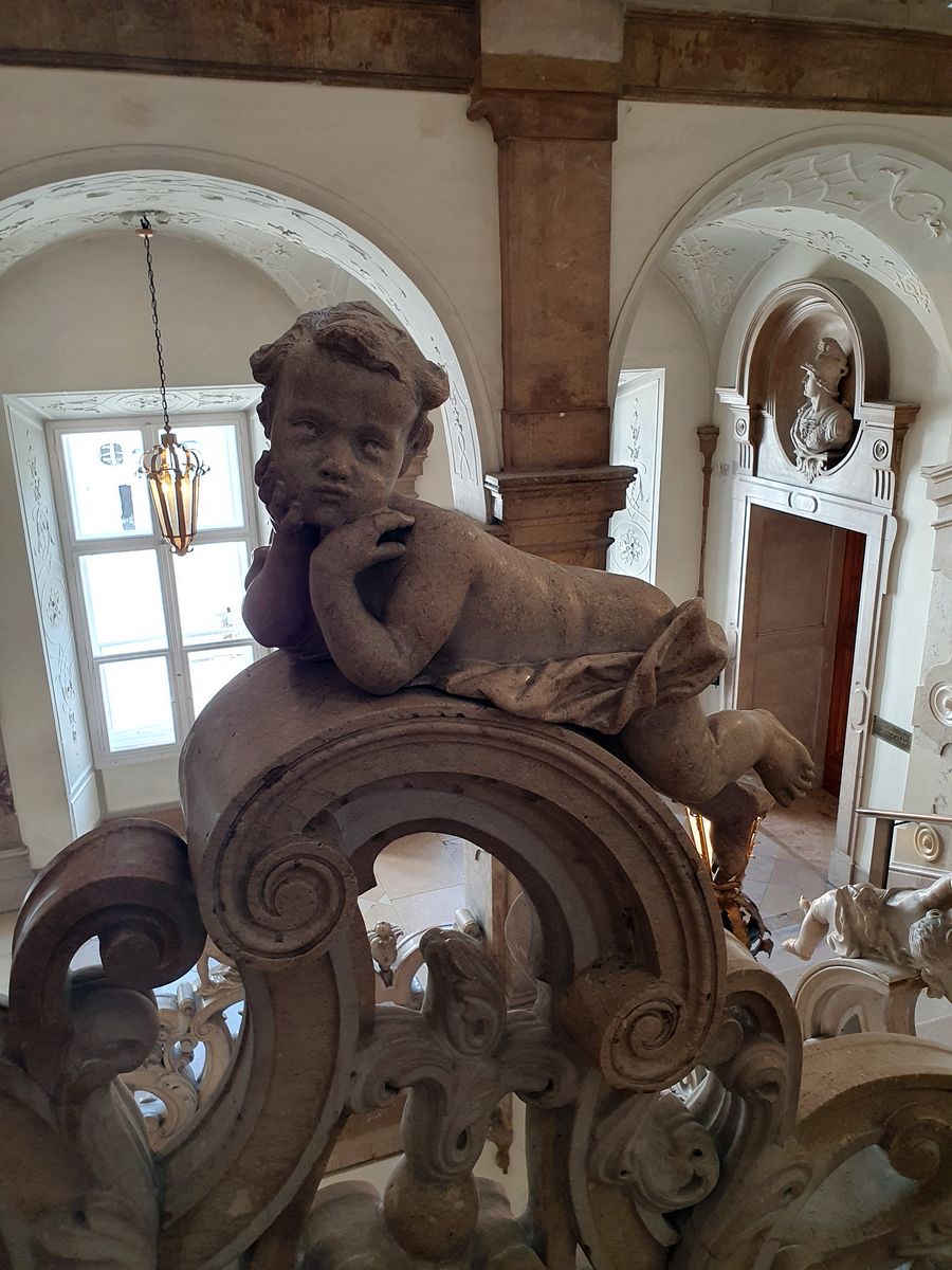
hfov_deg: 53.1
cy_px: 635
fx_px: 953
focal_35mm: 26
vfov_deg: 67.3
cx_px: 476
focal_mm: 4.32
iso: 200
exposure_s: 1/100
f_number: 2.4
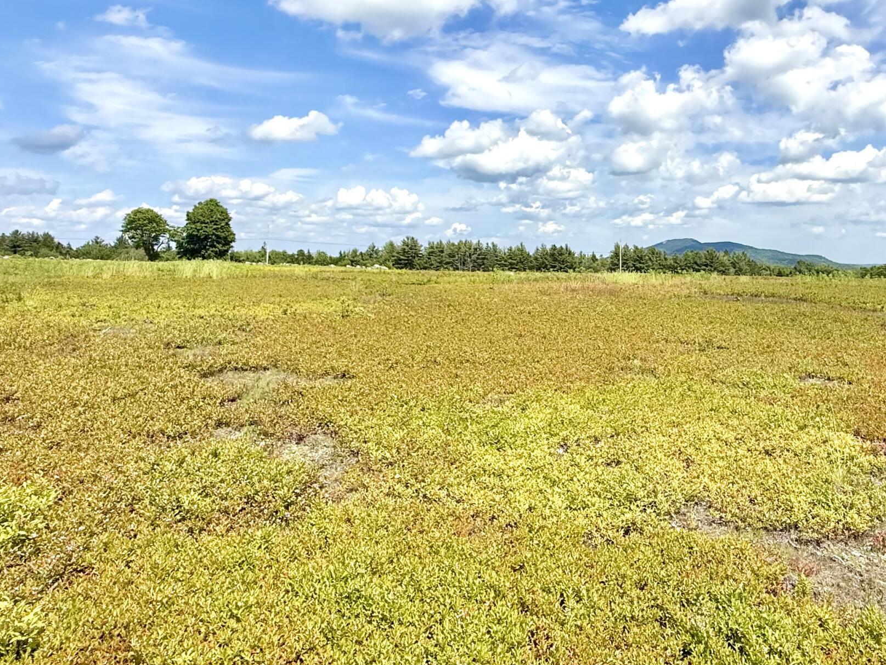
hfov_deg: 66.0
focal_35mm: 26
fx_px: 666
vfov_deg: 52.2
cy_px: 230
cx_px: 568
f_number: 2.2
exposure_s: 1/4149
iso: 50
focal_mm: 2.22
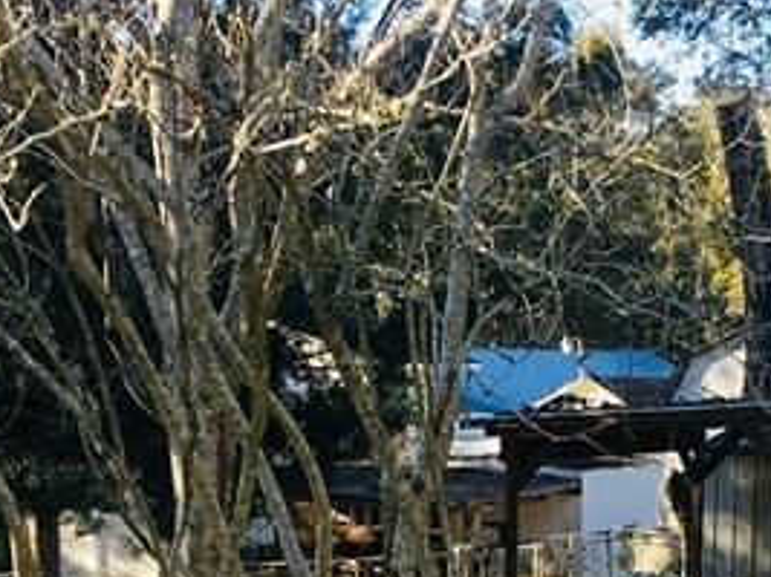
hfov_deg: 17.6
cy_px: 778
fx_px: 2471
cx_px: 608
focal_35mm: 111
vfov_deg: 12.8
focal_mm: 4.15
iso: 25
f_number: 2.2
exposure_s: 1/270
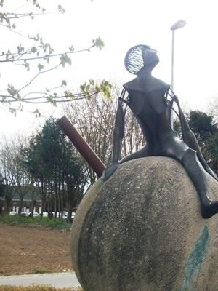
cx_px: 153
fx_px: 403
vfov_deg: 39.5
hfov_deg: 30.0
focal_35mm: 48
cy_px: 172
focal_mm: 5.7
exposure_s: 1/60
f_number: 8.8
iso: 80
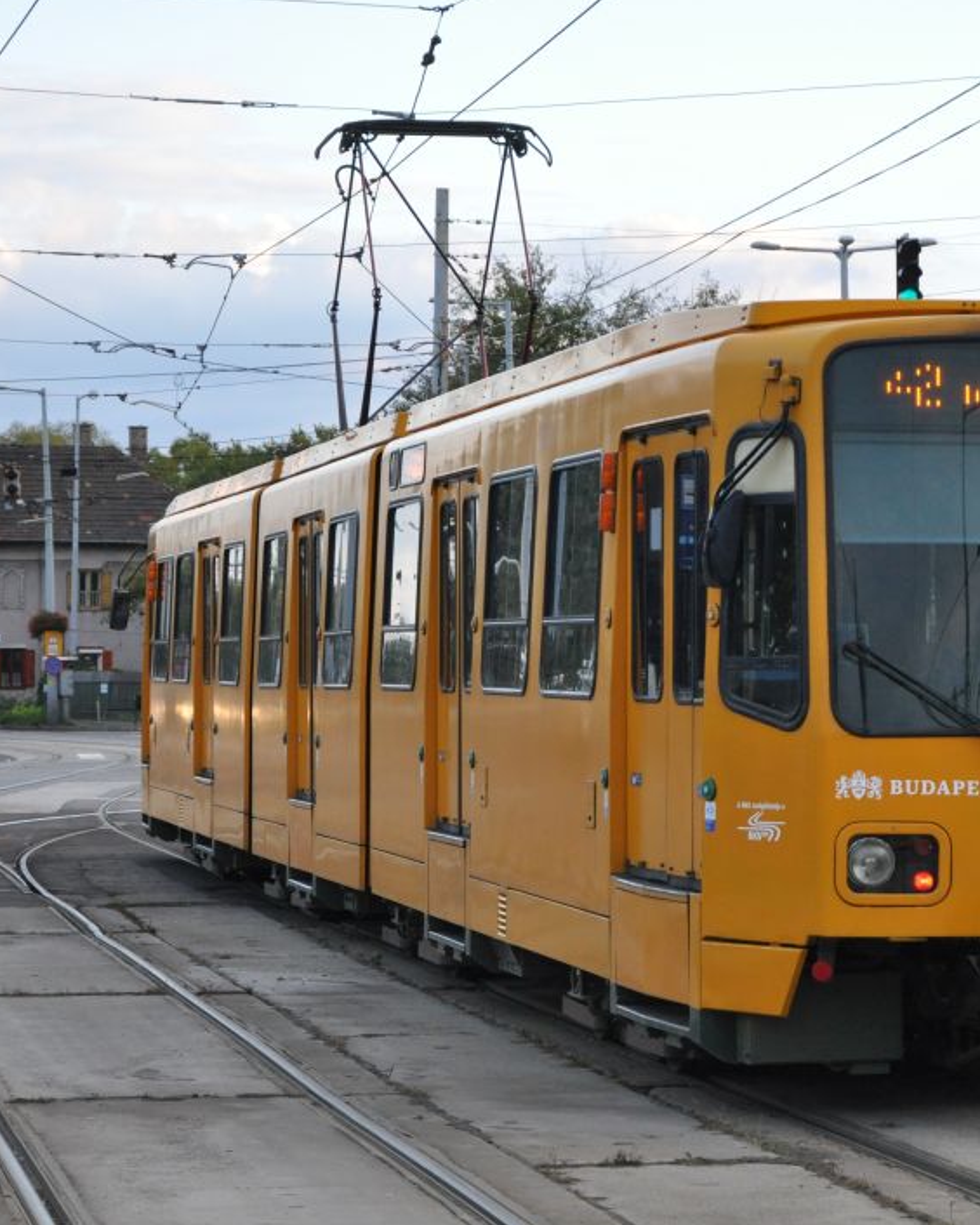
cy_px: 610
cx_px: 775
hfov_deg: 12.4
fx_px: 4496
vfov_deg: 15.5
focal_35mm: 124
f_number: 5
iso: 1000
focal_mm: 58
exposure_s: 1/500
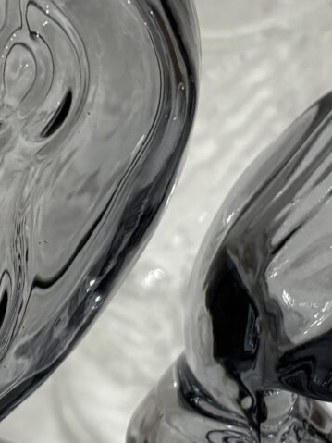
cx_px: -80
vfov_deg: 14.2
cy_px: 220
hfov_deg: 10.5
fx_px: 1778
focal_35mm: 139
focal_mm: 5.96
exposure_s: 1/100
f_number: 1.6
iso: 125
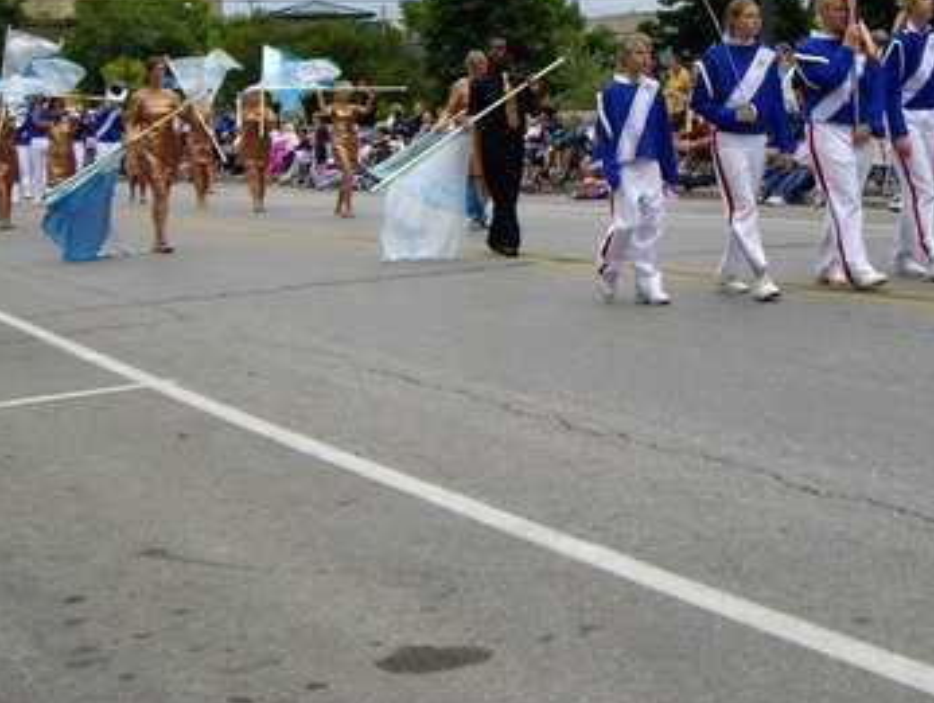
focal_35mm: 70
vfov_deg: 20.8
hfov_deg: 27.6
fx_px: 1891
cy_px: 132
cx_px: 592
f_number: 4.3
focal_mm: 6.2
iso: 100
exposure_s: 1/500
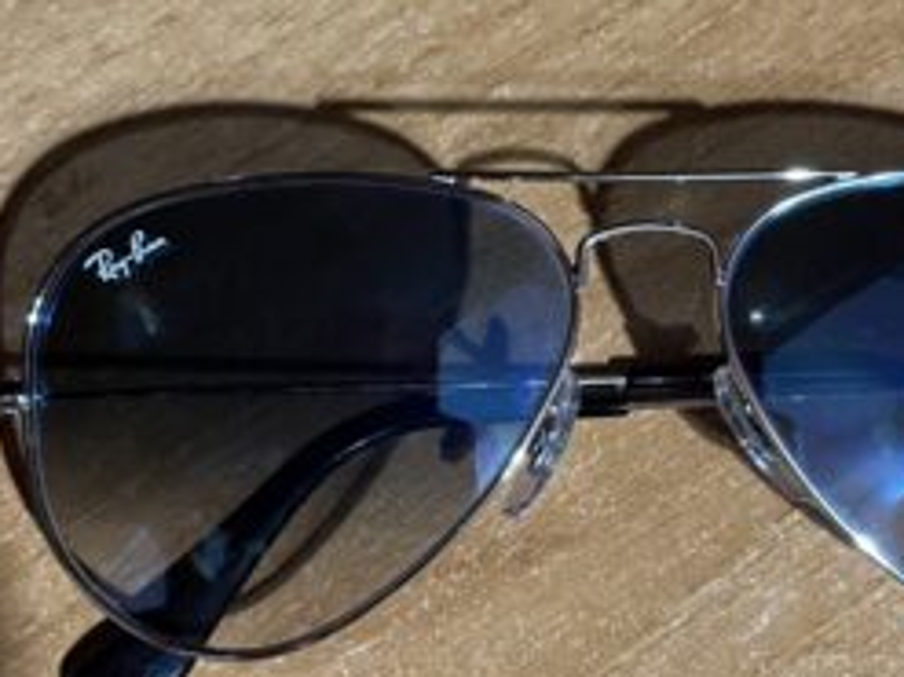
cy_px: 408
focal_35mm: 54
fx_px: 1410
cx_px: 545
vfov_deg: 27.0
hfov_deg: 35.4
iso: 640
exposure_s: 1/25
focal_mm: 4.2
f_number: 1.6
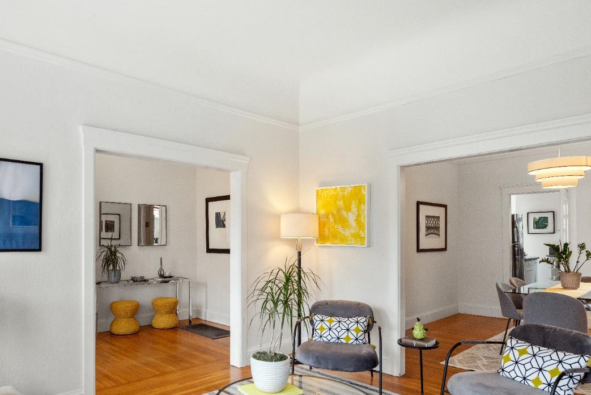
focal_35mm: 24
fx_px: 389
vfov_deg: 53.0
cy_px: 253
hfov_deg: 73.4
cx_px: 231
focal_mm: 16.5
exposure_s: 1/100
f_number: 6.3
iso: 800
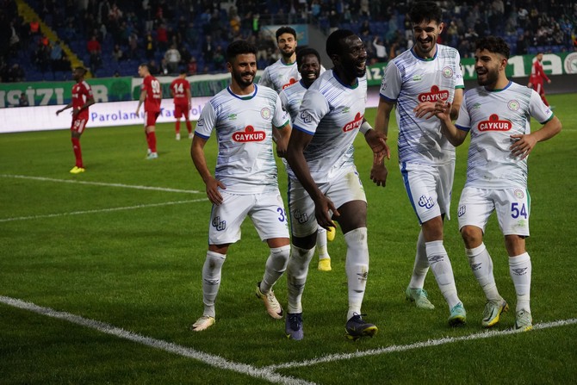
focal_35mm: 100
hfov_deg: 20.4
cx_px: 288
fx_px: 1603
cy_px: 192
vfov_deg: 13.7
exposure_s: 1/2000
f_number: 4.5
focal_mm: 100
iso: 8000
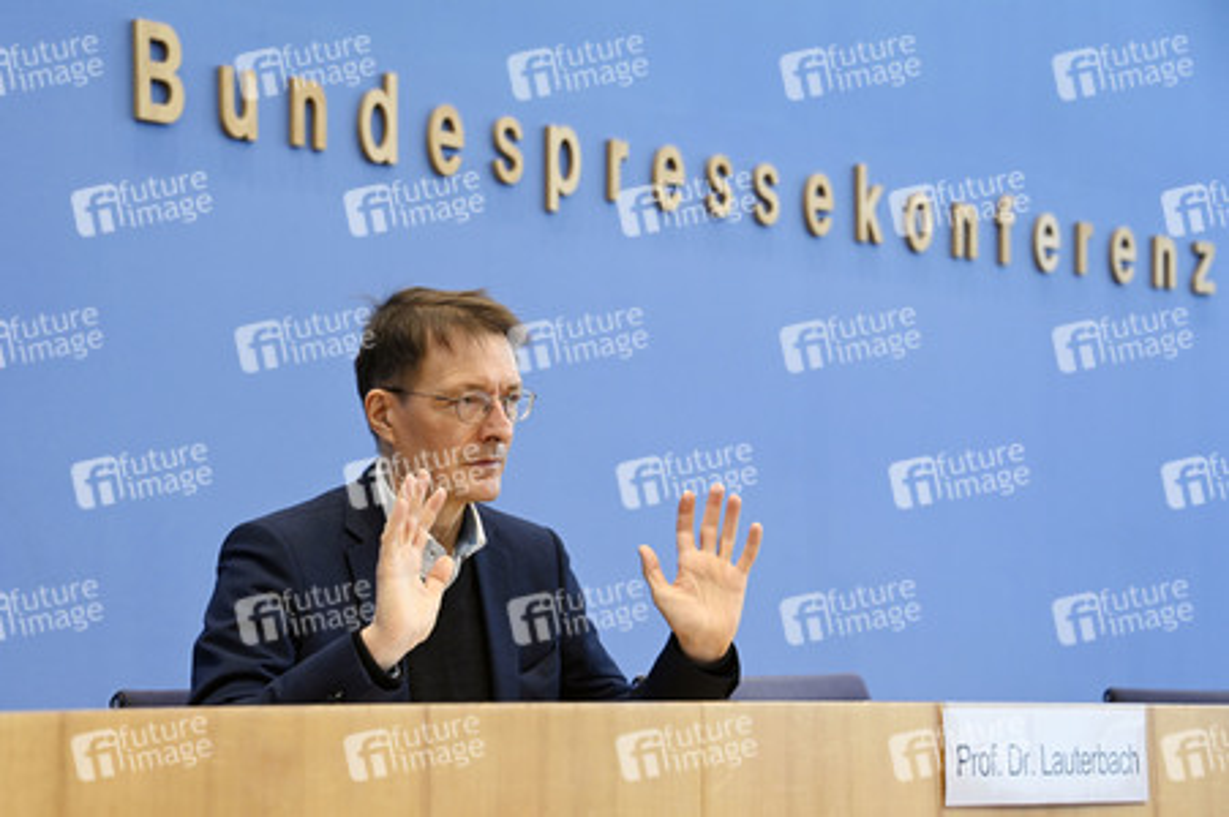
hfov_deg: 26.0
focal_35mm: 78
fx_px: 2661
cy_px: 408
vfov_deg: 17.5
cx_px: 614
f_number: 5.6
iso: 3200
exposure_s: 1/400
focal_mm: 78
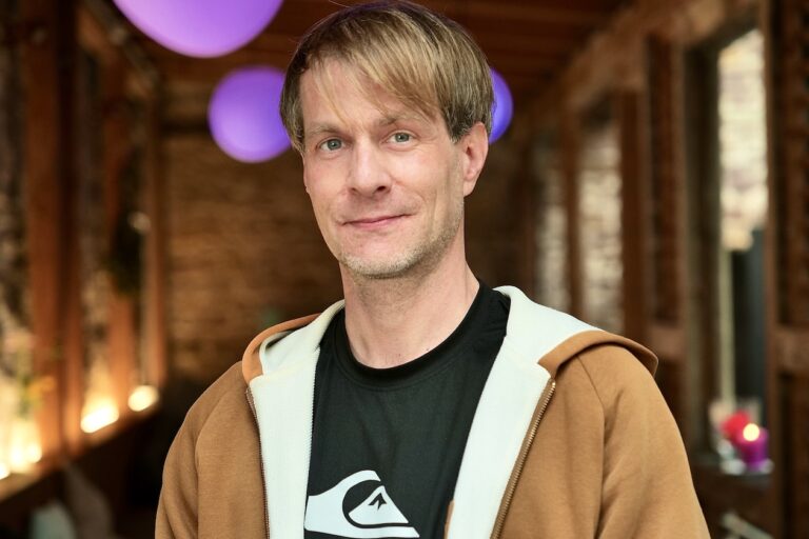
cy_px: 270
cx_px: 404
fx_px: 1573
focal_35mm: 70
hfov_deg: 28.8
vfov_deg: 19.5
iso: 640
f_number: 3.2
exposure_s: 1/80
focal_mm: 70
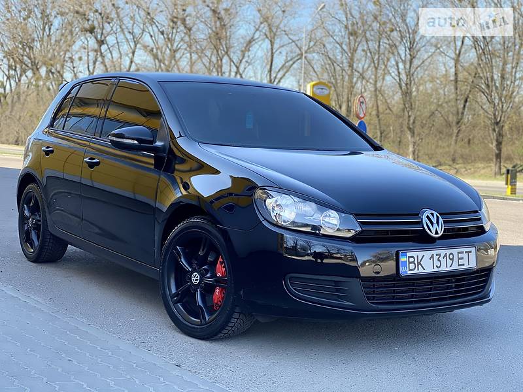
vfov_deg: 28.0
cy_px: 196
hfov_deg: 36.8
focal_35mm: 52
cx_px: 262
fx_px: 786
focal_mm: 6
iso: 20
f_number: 2
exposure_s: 1/237
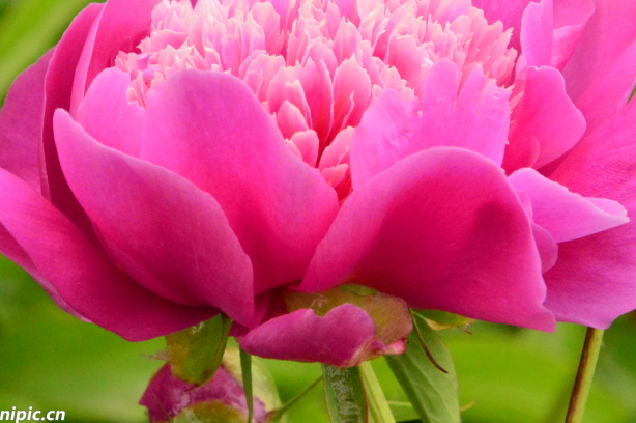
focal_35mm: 751
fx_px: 13253
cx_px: 377
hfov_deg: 2.7
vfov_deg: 1.8
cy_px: 79
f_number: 20
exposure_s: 1/250
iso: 4500
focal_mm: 300
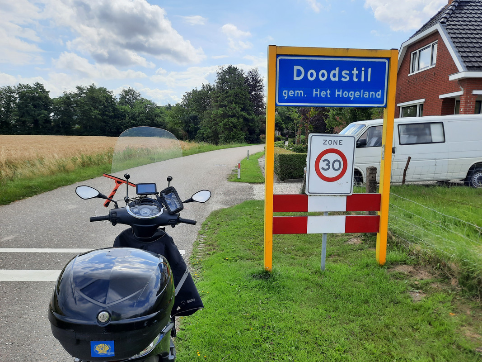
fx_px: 348
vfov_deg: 54.9
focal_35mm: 25
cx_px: 241
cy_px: 181
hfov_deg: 69.4
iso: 32
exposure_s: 1/967
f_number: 2
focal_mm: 4.6
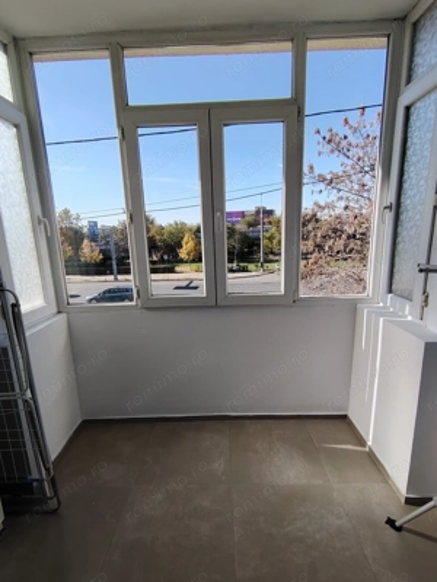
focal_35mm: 17
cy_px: 291
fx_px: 286
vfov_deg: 91.0
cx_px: 218
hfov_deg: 74.7
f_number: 2.2
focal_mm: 1.43
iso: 100
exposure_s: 1/560
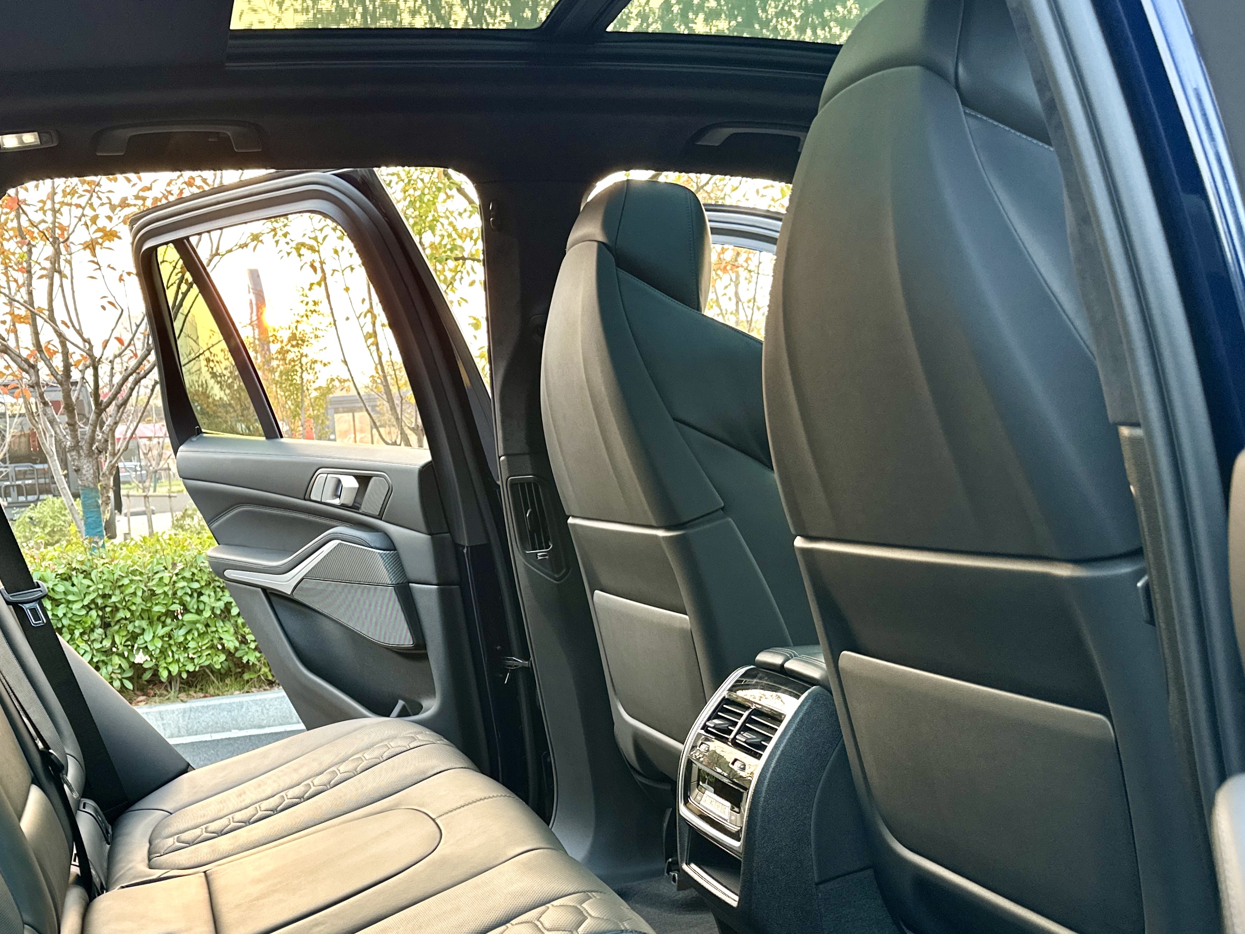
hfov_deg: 47.3
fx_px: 1403
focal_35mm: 39
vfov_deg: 36.4
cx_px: 438
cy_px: 636
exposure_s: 1/121
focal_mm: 6.86
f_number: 1.78
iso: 125
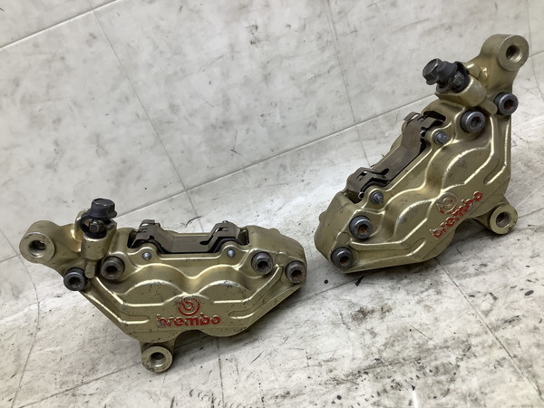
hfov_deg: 58.4
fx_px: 487
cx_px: 272
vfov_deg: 45.4
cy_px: 204
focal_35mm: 31
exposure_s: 1/120
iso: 80
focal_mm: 3.3
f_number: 2.4
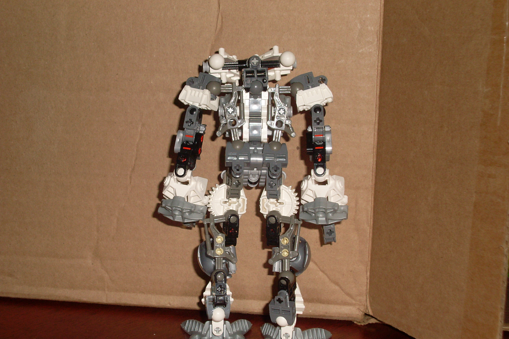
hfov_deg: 31.9
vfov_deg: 21.6
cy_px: 183
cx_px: 254
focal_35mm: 63
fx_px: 891
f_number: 9.9
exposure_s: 1/60
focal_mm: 9.9
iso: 100
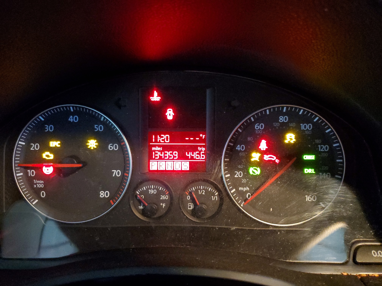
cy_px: 143
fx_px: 287
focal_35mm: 26
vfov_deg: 53.1
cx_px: 191
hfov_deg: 67.3
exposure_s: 1/15
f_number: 1.5
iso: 623
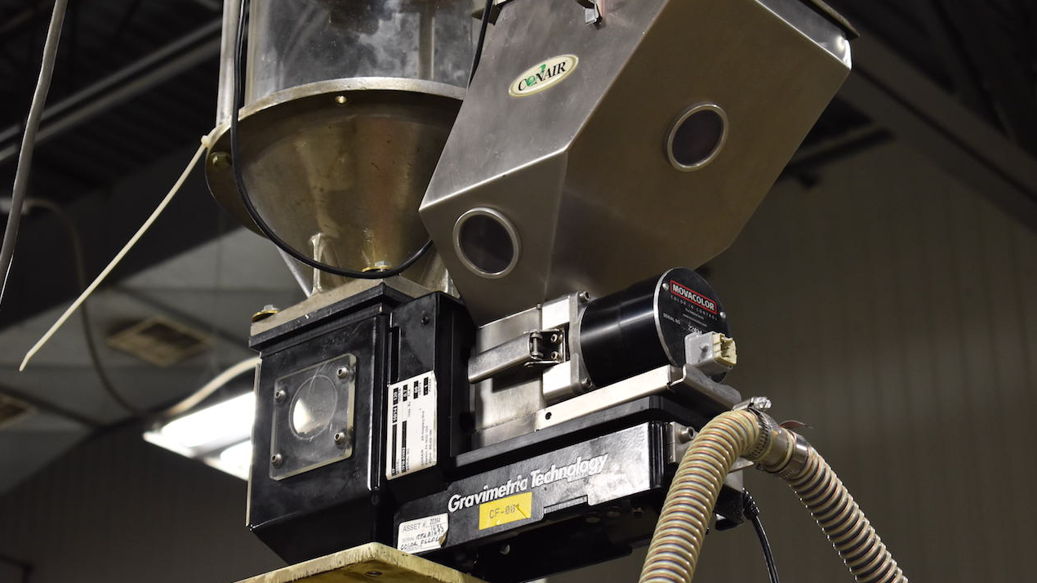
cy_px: 274
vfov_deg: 15.9
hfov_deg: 27.9
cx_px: 518
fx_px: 2090
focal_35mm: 76
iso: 1100
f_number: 5.3
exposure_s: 1/60
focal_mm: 48
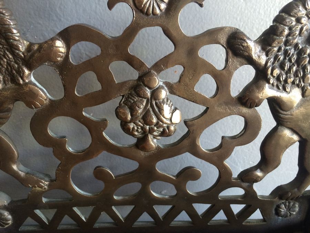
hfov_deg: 60.0
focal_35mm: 30
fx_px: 269
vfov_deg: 46.8
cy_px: 116
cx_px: 155
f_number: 2.2
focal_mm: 4.12
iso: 80
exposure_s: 1/30
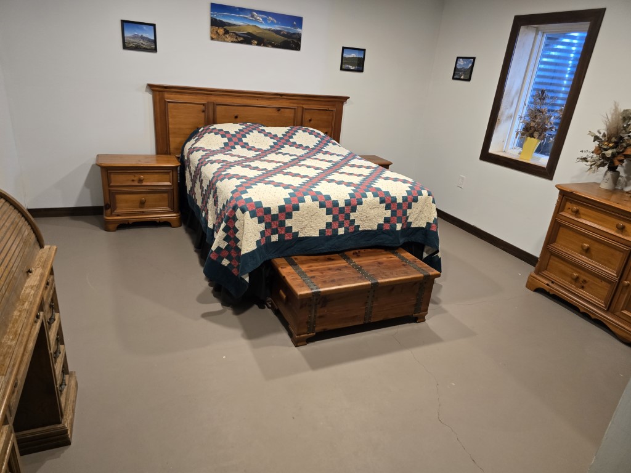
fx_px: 419
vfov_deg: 58.9
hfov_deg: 73.9
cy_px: 236
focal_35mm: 23
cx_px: 316
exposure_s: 1/120
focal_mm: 6.3
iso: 400
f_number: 1.7
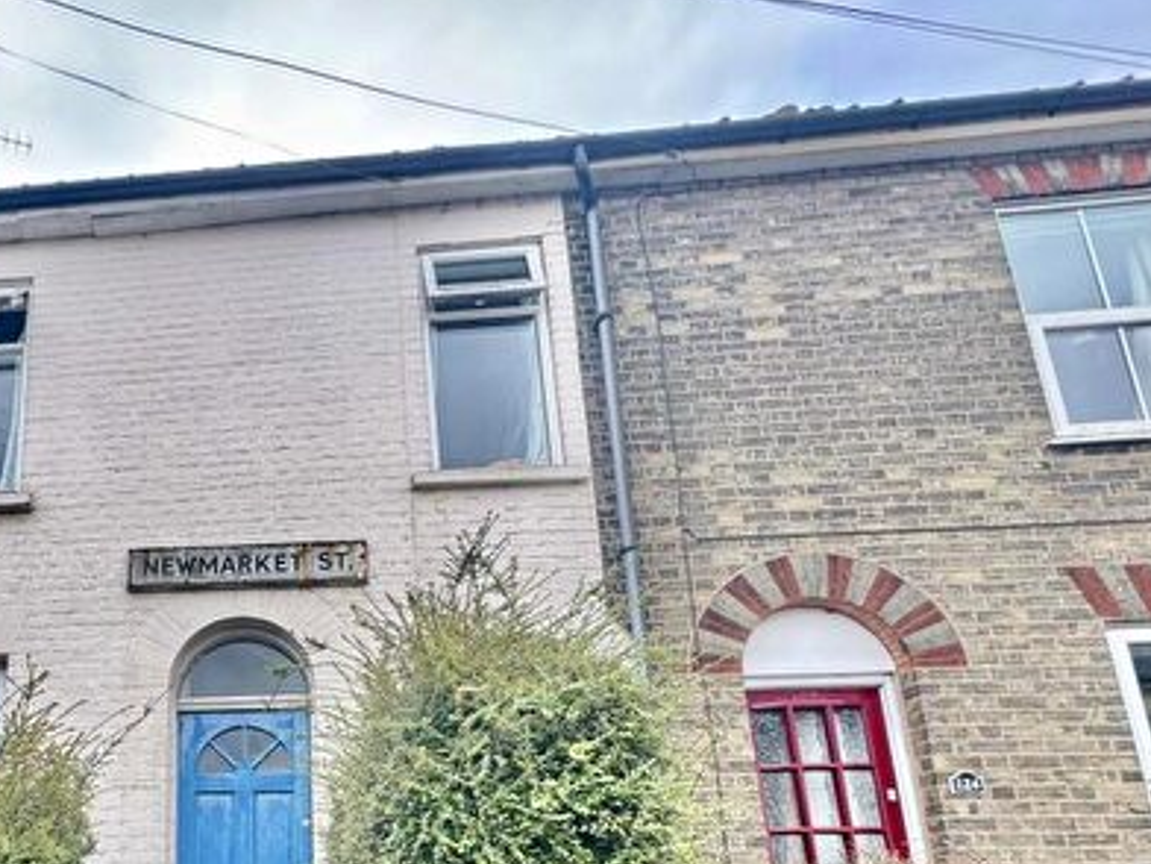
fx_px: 831
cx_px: 188
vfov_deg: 49.8
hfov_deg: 61.9
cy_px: 751
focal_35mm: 25
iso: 100
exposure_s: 1/99
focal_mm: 2.22
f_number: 2.2
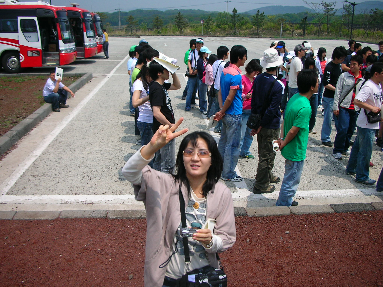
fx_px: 387
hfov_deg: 52.6
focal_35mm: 35
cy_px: 144
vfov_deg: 40.7
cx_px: 192
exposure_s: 1/128
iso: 50
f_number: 8.5
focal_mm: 5.8
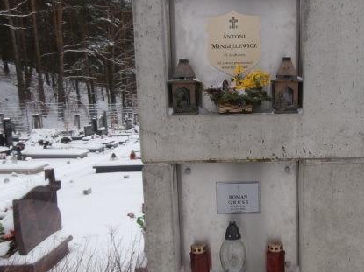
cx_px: 246
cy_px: 164
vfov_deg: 38.5
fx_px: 389
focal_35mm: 37
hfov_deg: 49.2
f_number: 3
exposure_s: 1/500
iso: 100
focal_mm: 4.2
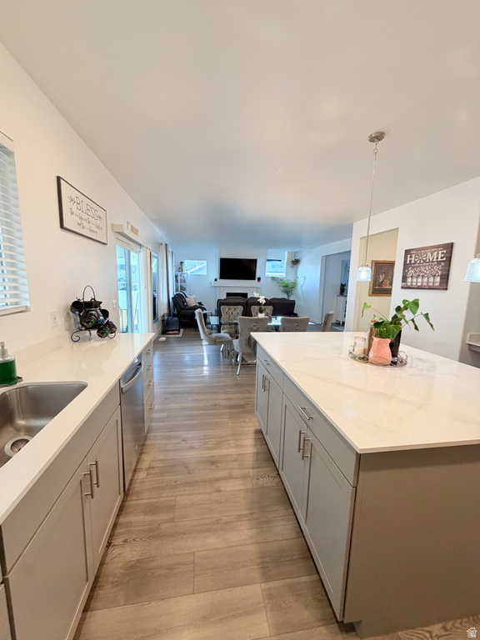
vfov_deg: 102.1
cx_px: 240
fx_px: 259
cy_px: 320
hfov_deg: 85.7
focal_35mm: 14
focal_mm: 2.22
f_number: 2.2
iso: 250
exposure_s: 1/120
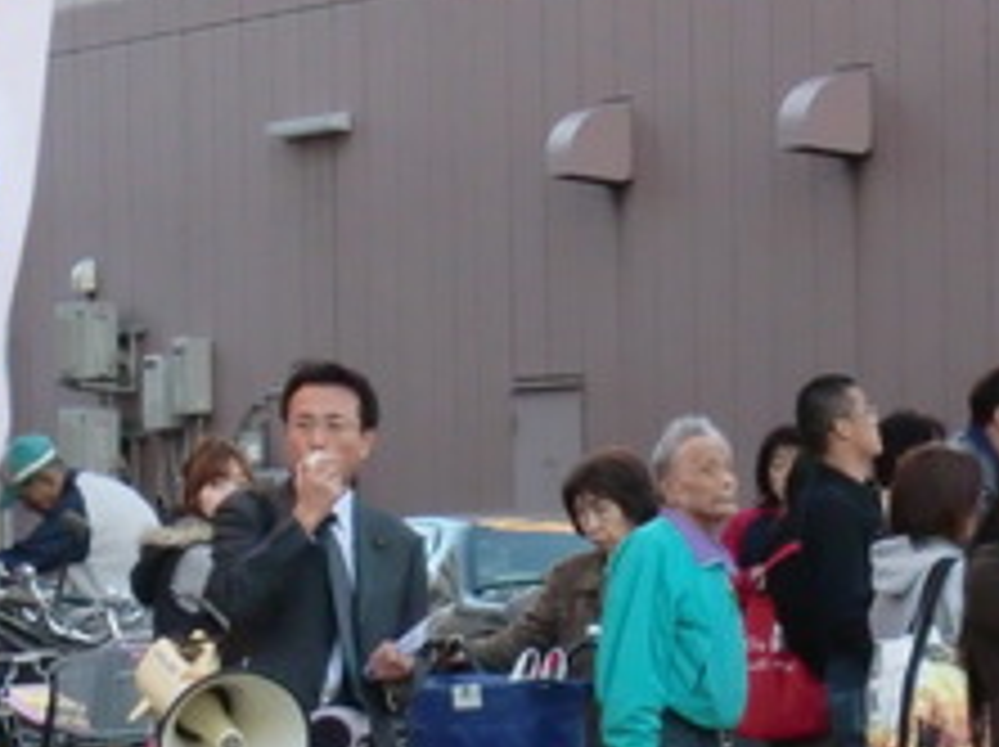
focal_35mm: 323
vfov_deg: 4.6
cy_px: 616
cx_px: 324
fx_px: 9312
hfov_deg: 6.1
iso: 400
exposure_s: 1/80
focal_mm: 19.6
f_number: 5.8
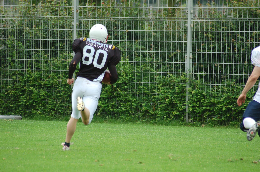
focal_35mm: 330
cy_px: 86
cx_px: 130
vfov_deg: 4.1
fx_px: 2379
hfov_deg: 6.3
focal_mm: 220
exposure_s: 1/500
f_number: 5.3
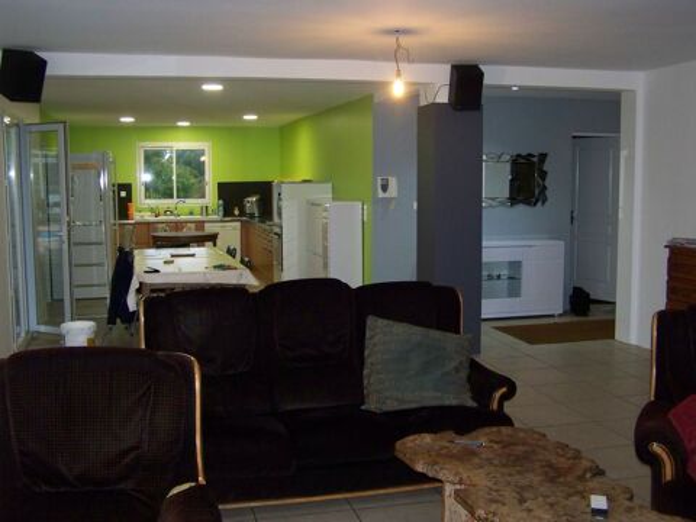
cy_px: 261
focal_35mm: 38
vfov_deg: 37.7
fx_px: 764
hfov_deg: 49.0
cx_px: 348
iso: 200
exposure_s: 1/30
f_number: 2.8
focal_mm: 6.3
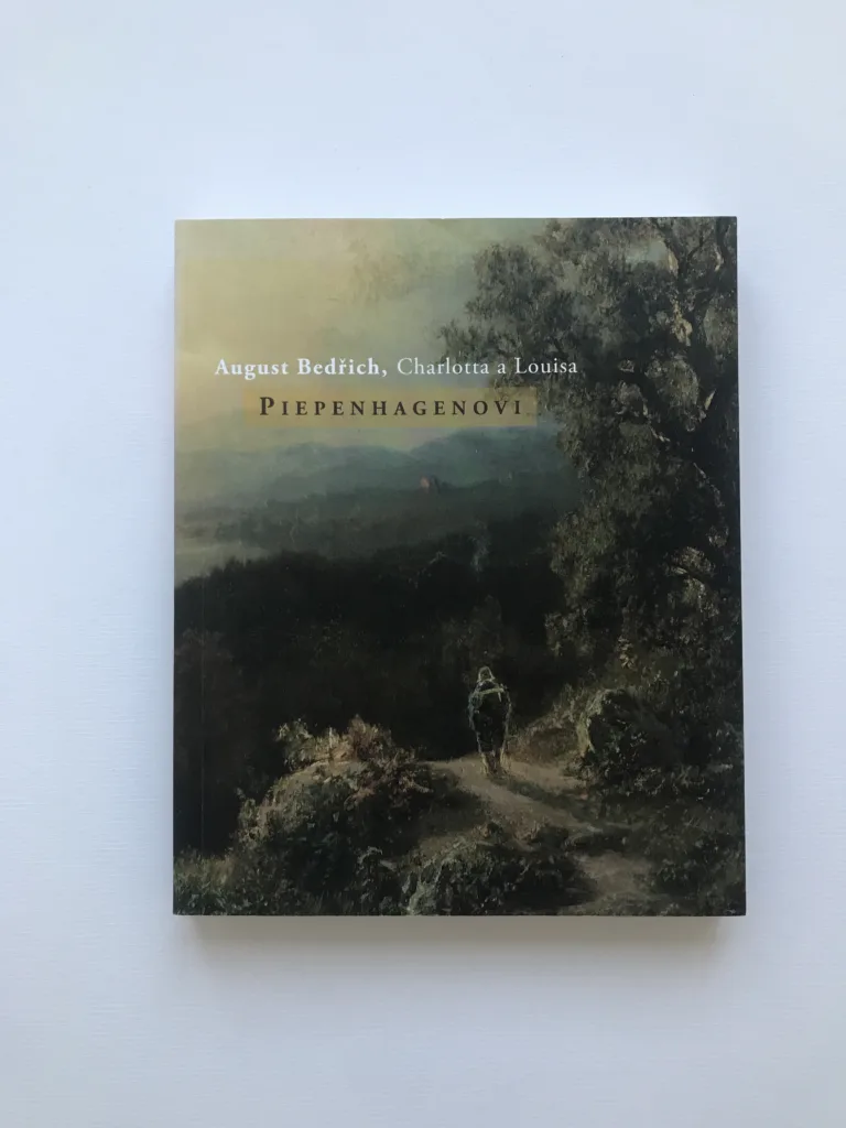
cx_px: 423
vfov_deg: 63.4
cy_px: 564
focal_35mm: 28
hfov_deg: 49.7
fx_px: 912
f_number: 1.8
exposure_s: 1/33
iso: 25
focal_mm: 3.99
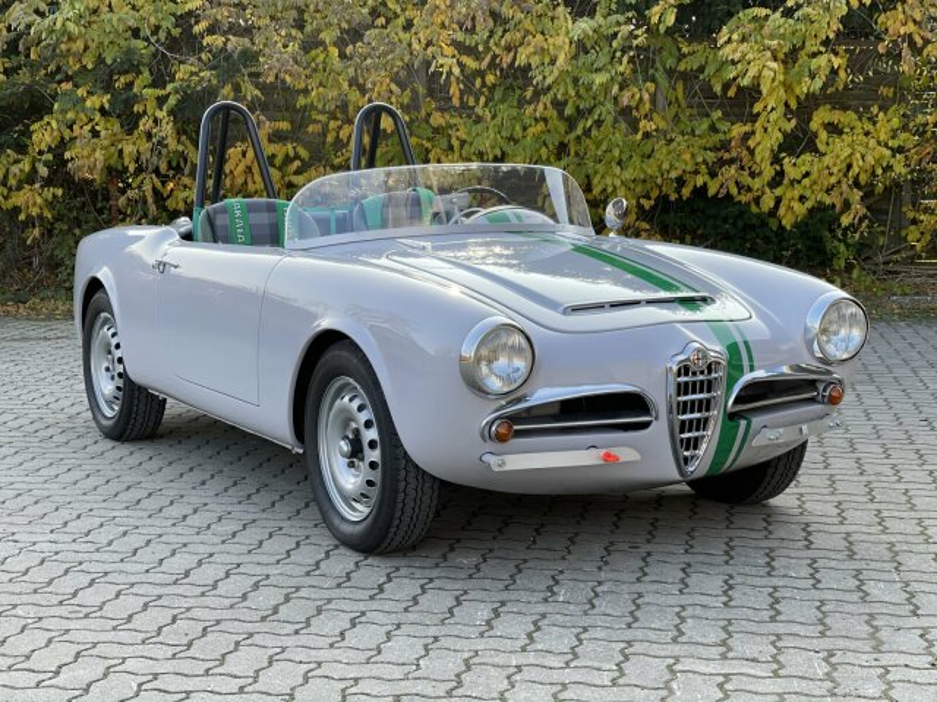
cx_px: 468
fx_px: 1732
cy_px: 351
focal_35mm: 64
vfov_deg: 22.9
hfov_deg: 30.3
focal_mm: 7.5
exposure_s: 1/141
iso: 20
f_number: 2.2
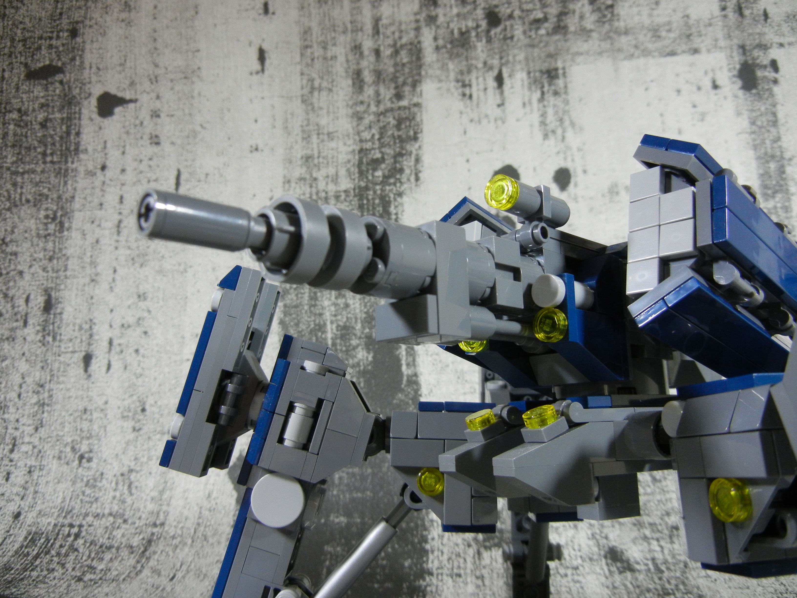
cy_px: 299
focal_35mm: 30
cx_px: 398
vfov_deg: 46.8
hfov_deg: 60.0
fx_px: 691
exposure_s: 1/31
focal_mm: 5.4
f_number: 3.5
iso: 400
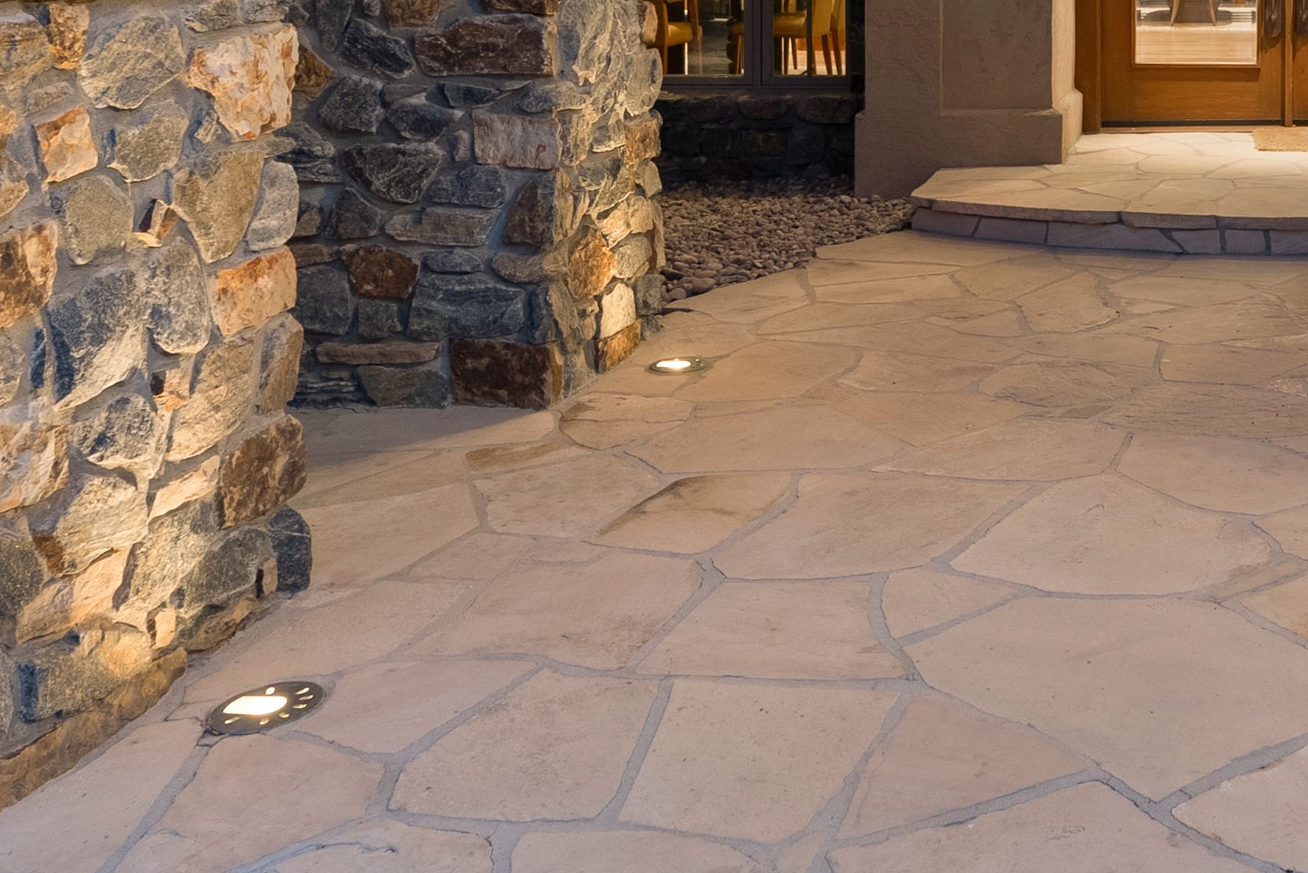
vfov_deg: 29.0
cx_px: 1282
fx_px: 1490
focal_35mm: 41
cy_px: -130
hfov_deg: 41.7
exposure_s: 2
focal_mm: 16
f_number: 7.1
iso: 800
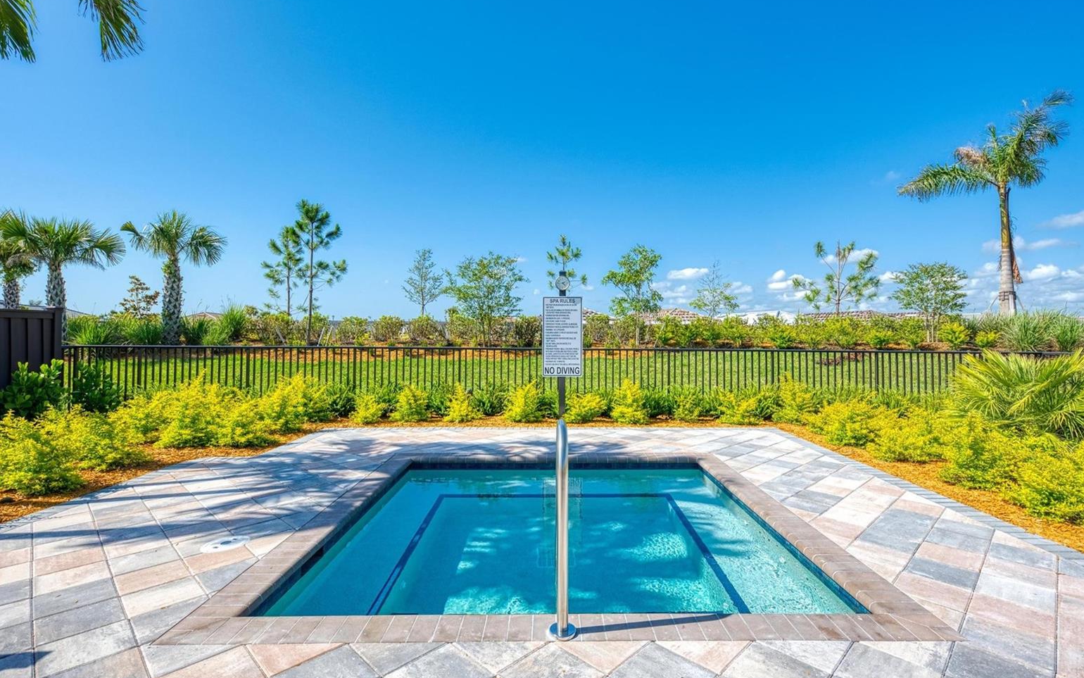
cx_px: 551
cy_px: 321
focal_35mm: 18
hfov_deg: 91.1
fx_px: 532
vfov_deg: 65.0
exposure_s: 1/200
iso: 250
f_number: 7.1
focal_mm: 17
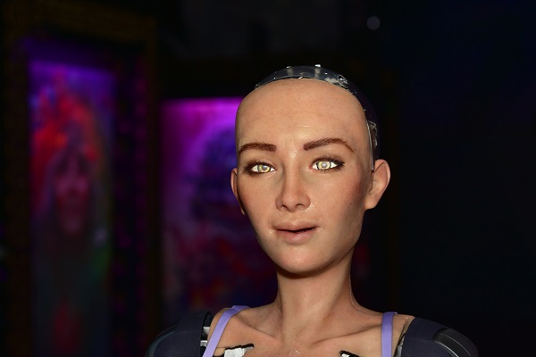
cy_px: 178
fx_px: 1563
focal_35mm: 105
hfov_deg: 19.5
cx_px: 268
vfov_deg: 13.0
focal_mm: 70
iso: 250
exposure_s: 1/60
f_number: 5
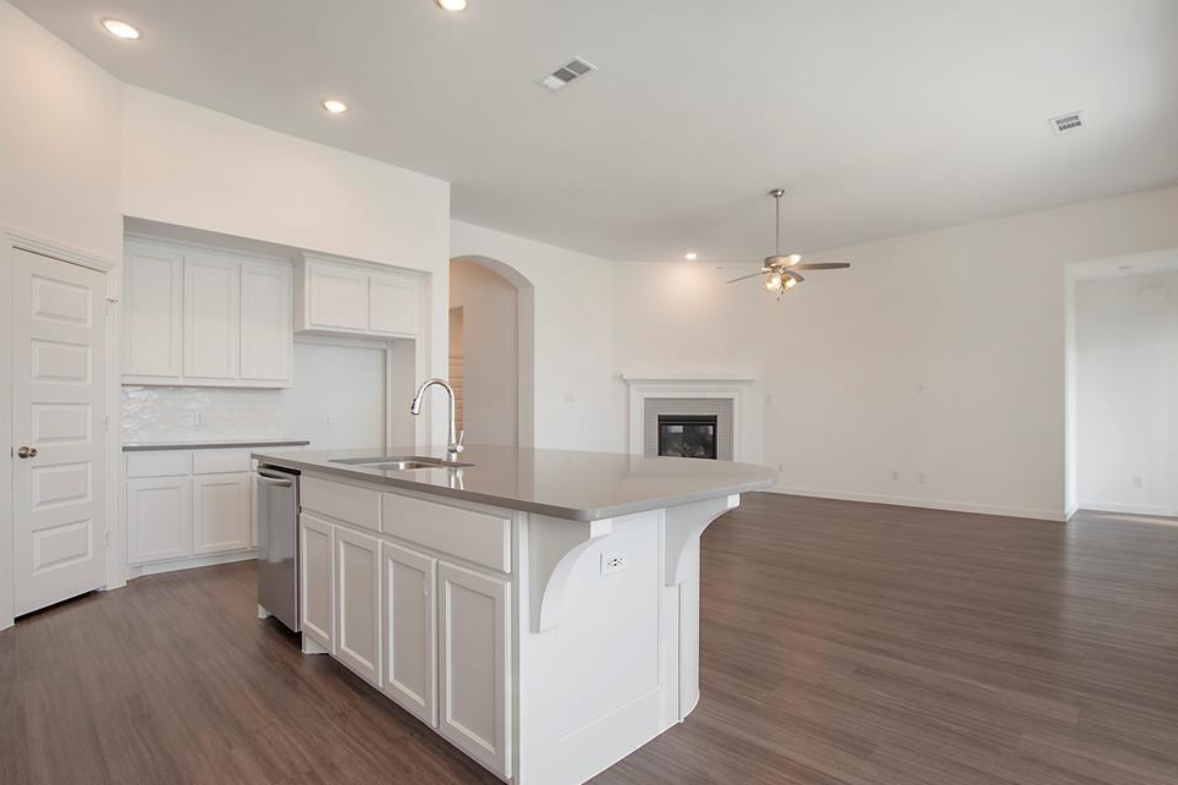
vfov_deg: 70.4
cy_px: 410
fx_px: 556
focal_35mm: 17
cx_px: 609
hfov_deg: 93.3
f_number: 7.1
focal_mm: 11
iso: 100
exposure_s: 1/60
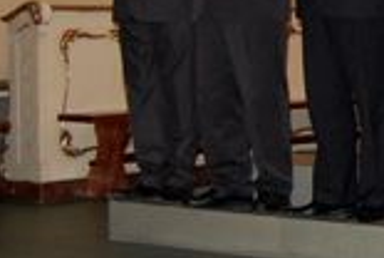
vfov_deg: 10.7
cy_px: 27
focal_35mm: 128
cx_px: 624
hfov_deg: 14.5
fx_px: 1371
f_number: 3.5
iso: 400
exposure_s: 1/60
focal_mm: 19
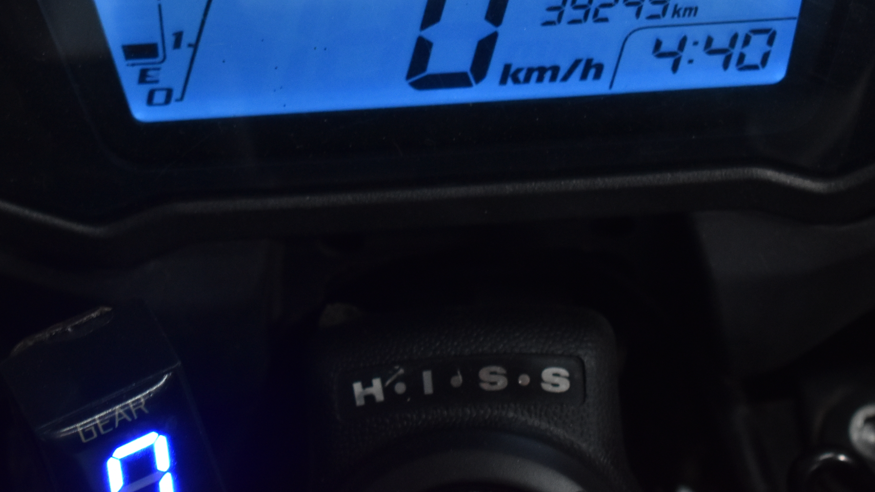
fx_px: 3618
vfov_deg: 7.7
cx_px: 450
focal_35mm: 156
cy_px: 6
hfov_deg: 13.8
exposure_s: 1/50
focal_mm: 55
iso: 800
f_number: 5.6
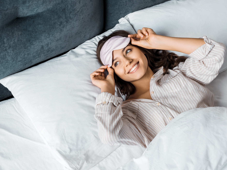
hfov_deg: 34.9
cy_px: 85
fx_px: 361
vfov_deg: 26.6
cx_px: 100
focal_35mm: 55
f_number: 3.5
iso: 250
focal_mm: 50
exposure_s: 1/200
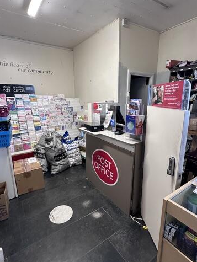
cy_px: 130
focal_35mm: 19
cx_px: 96
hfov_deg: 68.7
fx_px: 144
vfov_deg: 84.6
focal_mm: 2.22
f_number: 2.2
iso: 200
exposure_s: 1/100
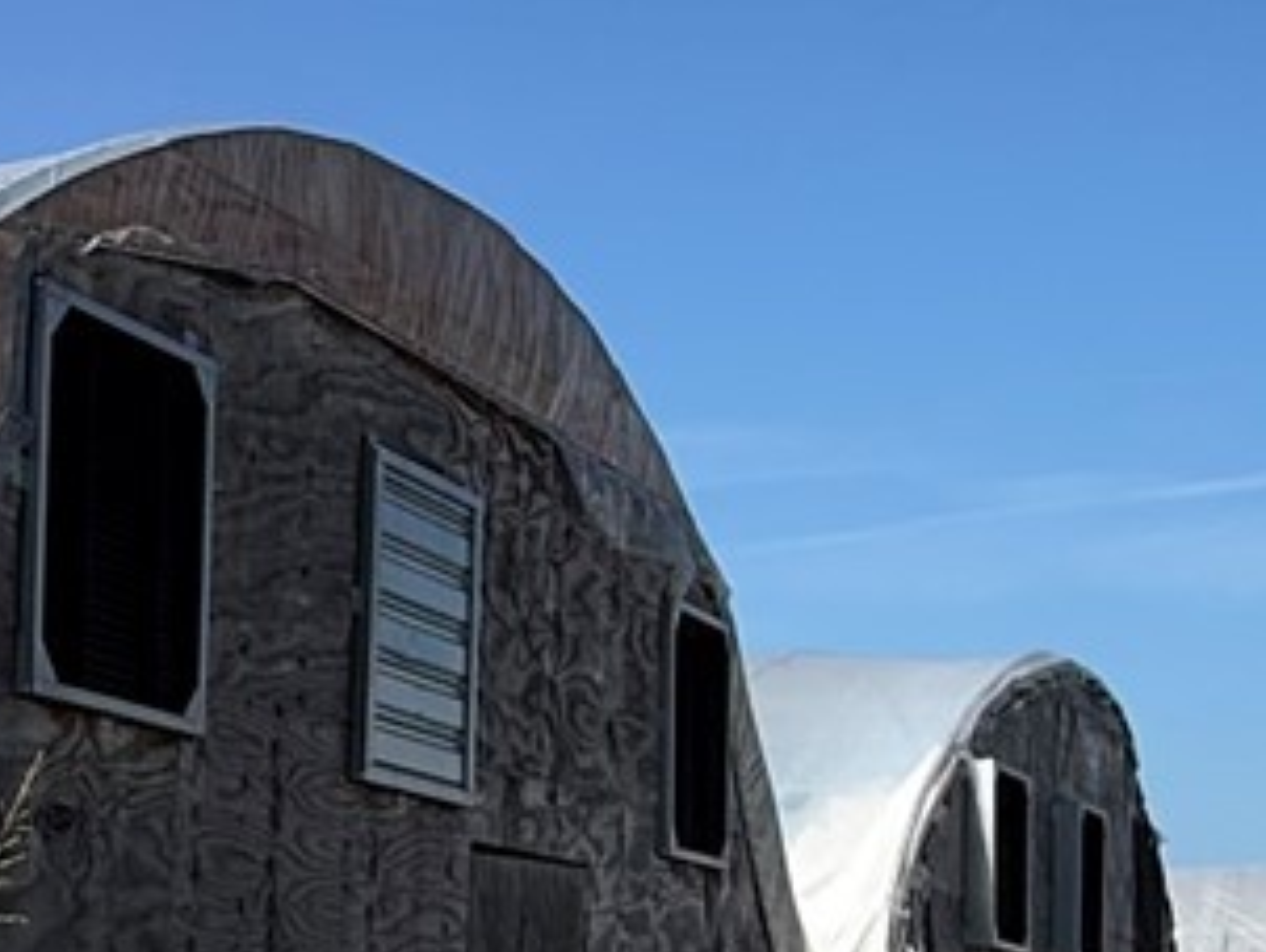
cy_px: 906
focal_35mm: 89
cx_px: -402
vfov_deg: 16.3
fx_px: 3258
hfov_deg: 20.1
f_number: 2.2
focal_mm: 2.22
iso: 20
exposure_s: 1/970
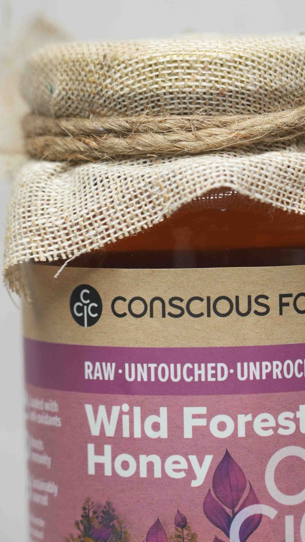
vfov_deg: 9.8
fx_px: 3177
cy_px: 247
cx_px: 232
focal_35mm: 221
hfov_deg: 5.5
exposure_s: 1/80
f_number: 4
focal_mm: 105
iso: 250
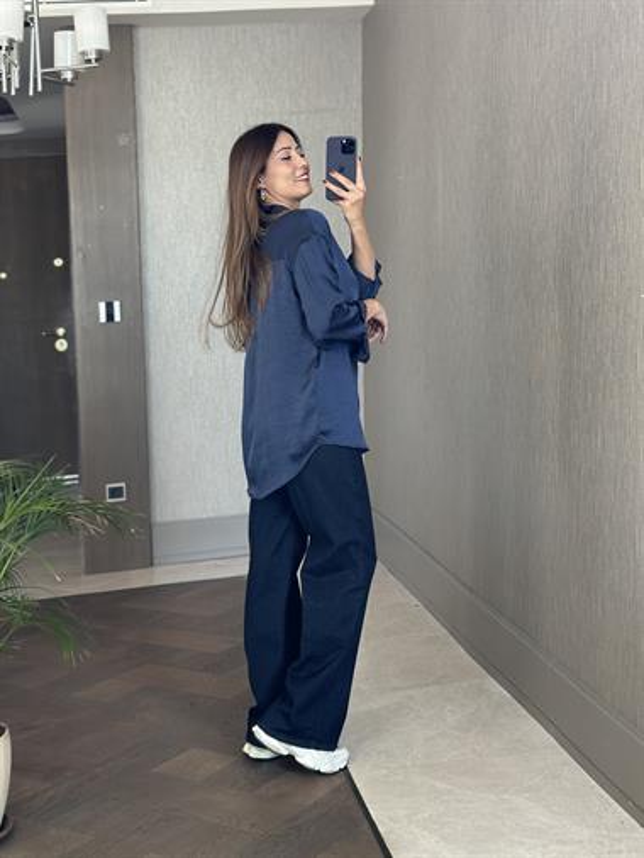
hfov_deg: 30.3
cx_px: 322
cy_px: 429
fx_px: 1190
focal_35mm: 48
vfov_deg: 39.6
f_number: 1.78
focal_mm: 6.86
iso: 125
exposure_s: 1/121
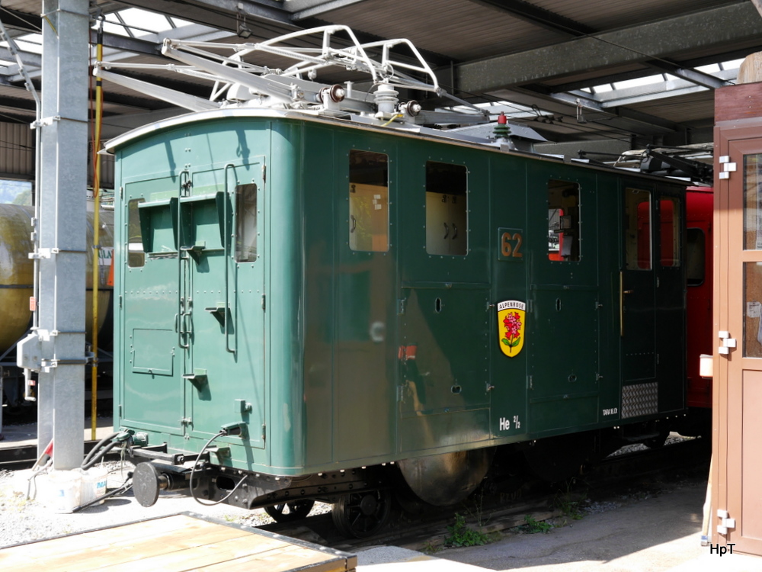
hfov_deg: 39.7
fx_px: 1057
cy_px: 286
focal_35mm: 48
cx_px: 381
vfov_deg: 30.3
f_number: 5.6
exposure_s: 1/160
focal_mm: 24
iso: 160
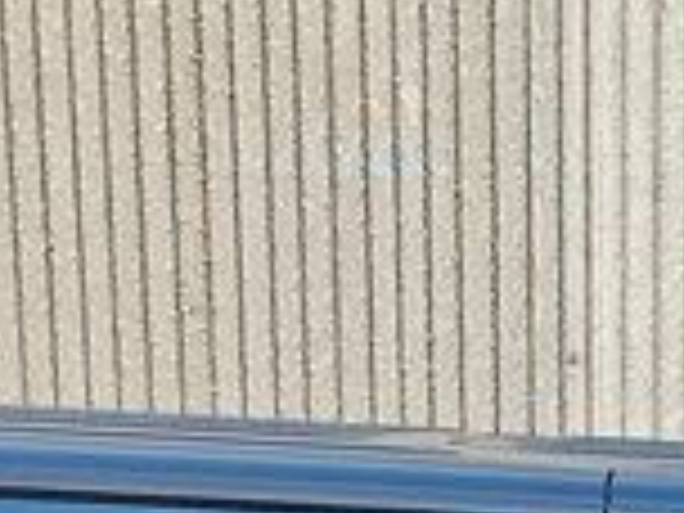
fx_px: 3063
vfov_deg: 8.7
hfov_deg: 12.4
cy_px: 1256
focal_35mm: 155
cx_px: 886
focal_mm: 6.3
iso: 64
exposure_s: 1/180
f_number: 1.7
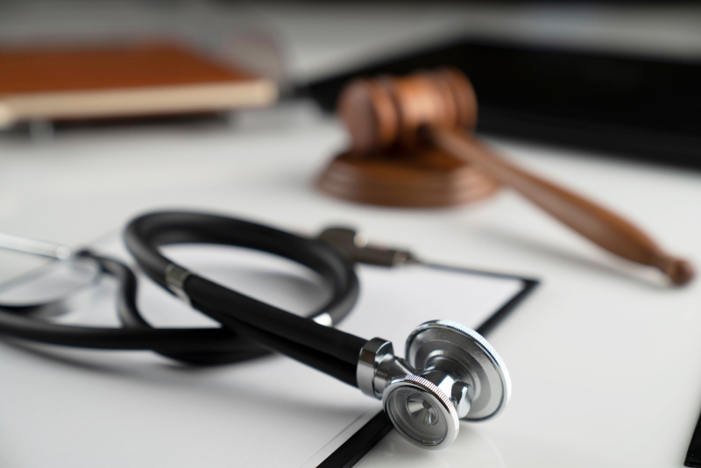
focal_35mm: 70
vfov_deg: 19.5
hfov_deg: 28.8
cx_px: 350
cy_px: 234
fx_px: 1363
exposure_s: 1/200
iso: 100
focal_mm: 70
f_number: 4
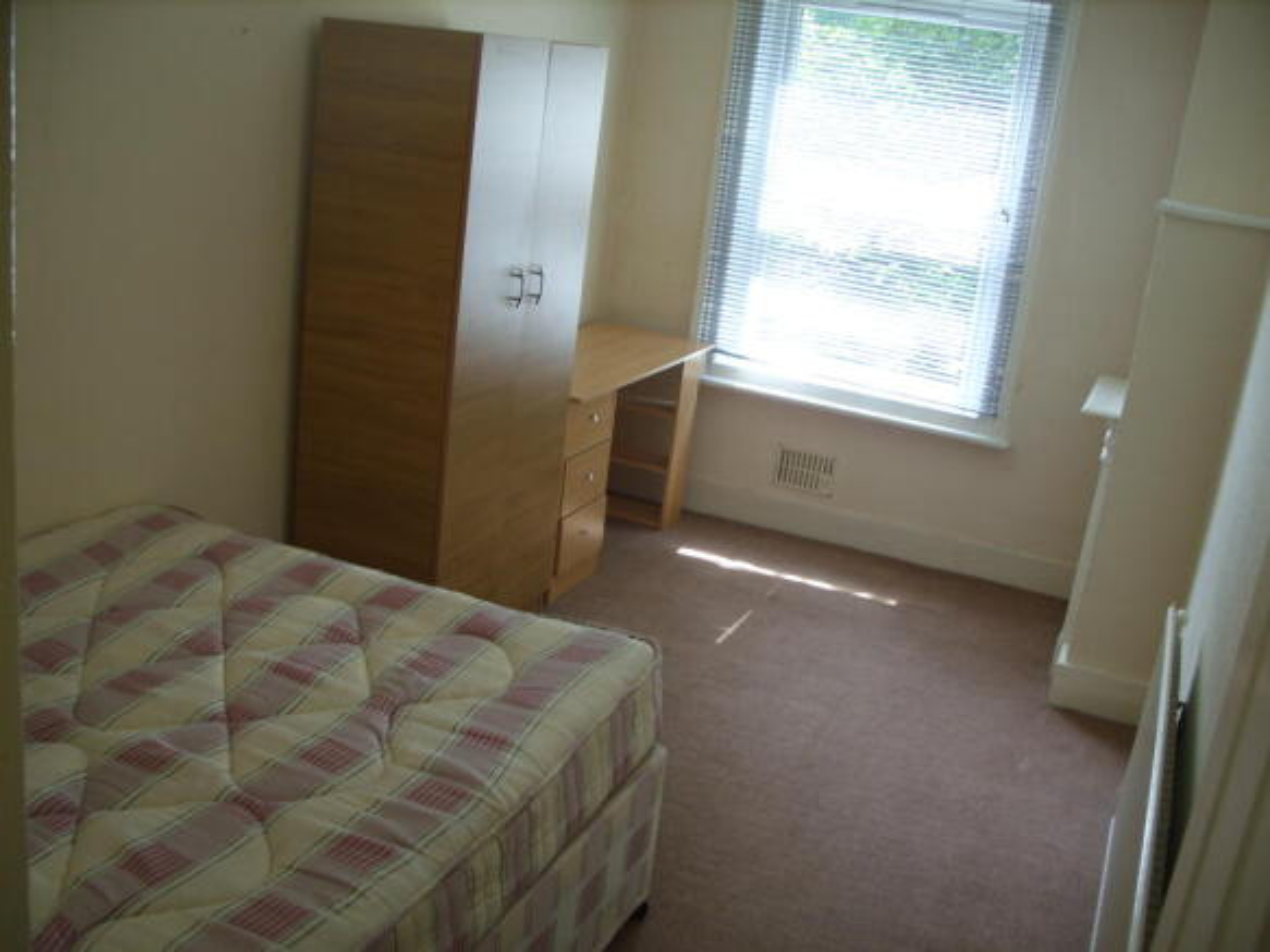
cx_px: 635
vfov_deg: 37.7
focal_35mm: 38
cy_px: 476
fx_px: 1394
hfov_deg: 49.0
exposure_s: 1/52
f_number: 2.8
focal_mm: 7.8
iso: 50
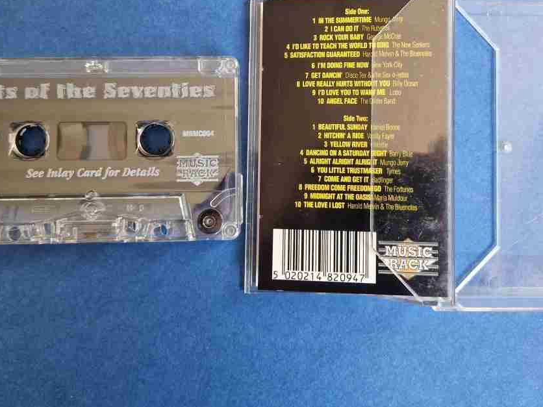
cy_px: 153
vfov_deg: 42.6
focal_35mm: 33
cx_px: 289
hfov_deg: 55.3
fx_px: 518
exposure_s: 1/100
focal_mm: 5.4
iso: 250
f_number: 1.8
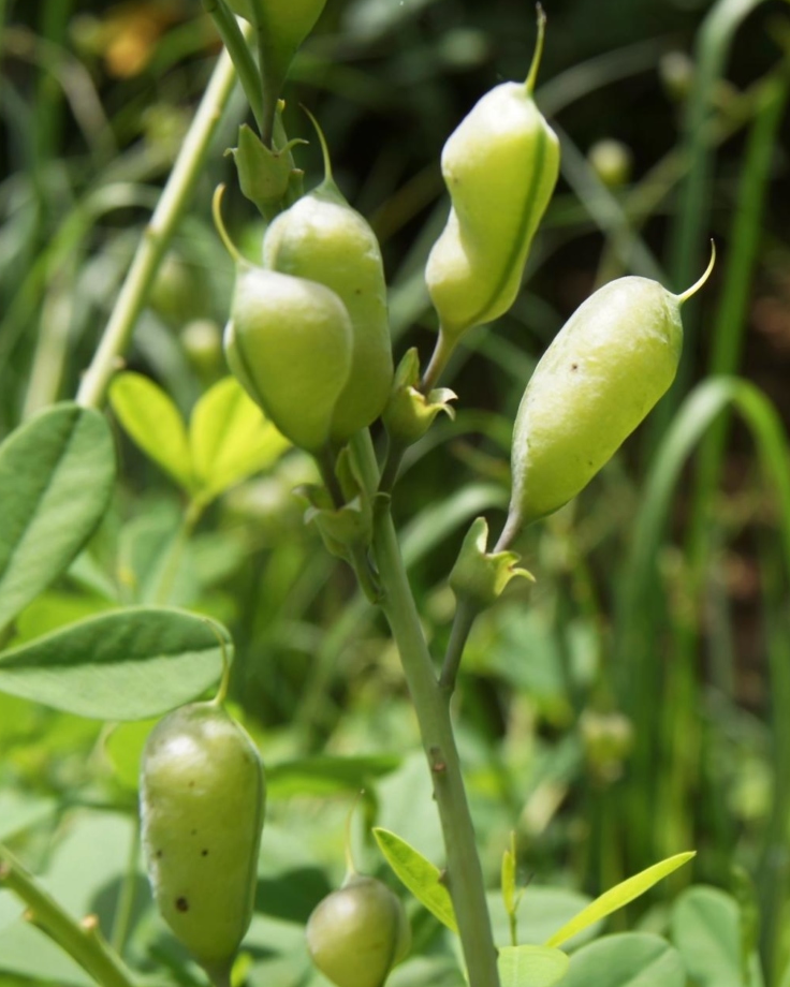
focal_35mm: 48
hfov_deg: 31.5
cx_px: 391
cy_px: 417
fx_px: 1403
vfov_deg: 38.7
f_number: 6.3
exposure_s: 1/125
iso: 100
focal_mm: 28
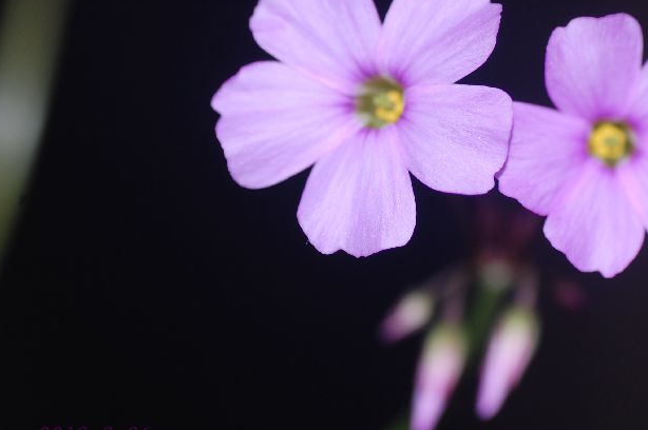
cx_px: 396
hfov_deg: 11.7
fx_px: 3165
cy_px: 174
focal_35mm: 176
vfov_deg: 7.8
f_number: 5.6
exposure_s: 1/125
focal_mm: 90
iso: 200
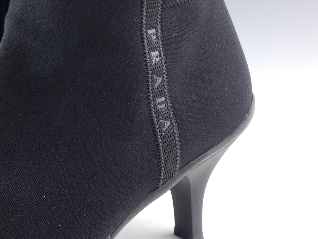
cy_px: 120
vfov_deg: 19.6
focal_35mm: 75
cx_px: 159
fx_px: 689
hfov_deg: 26.0
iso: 400
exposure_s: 1/15
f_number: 4.2
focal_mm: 13.5
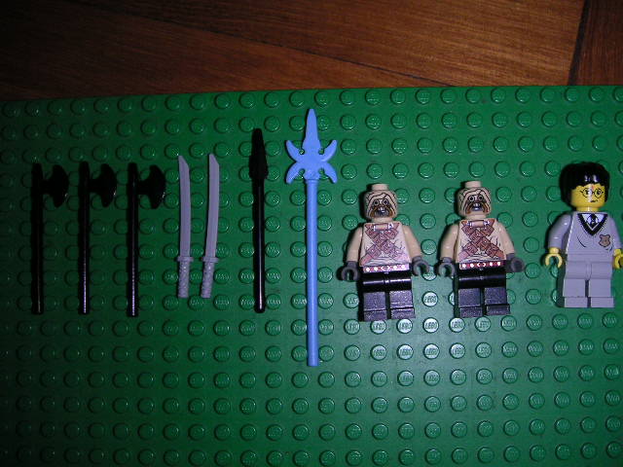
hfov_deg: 49.0
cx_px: 312
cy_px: 234
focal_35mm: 38
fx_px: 684
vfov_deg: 37.7
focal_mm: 6
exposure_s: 1/45
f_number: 6.7
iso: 160
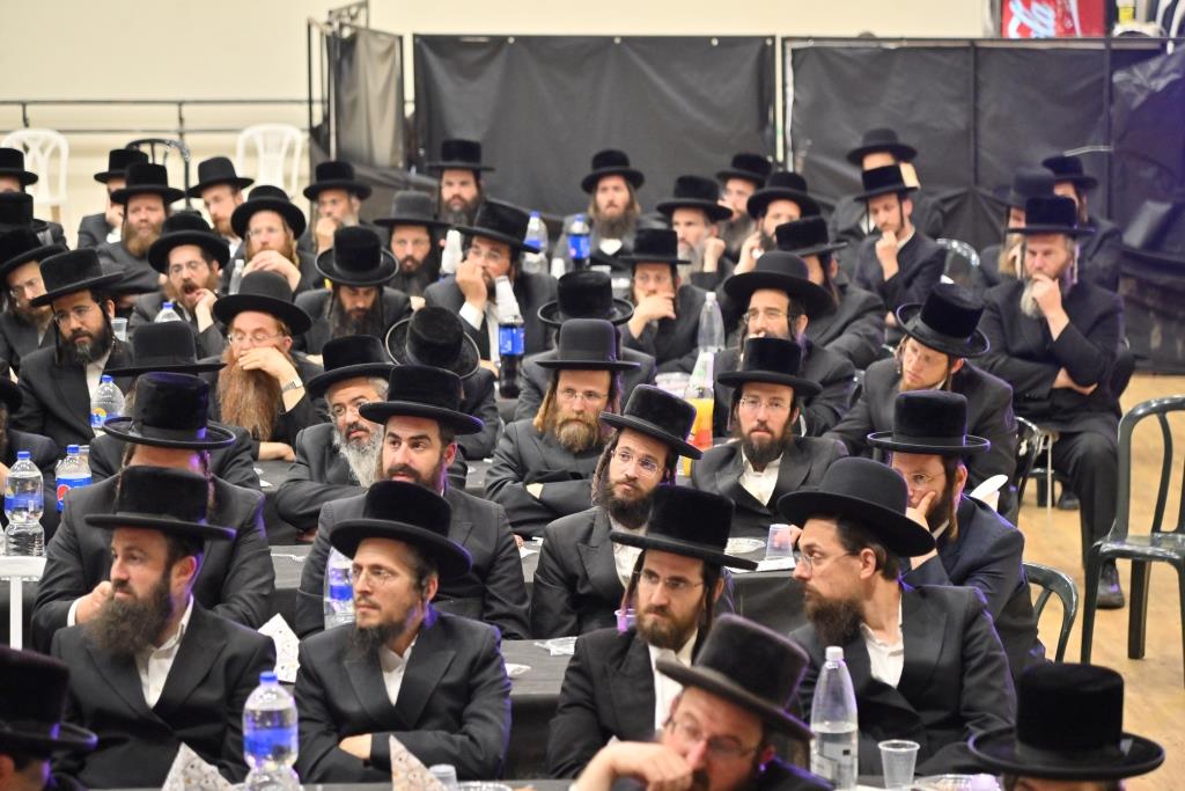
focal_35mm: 120
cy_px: 396
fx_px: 3950
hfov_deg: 17.1
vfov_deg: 11.4
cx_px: 592
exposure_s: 1/200
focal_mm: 120
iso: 1600
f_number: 4
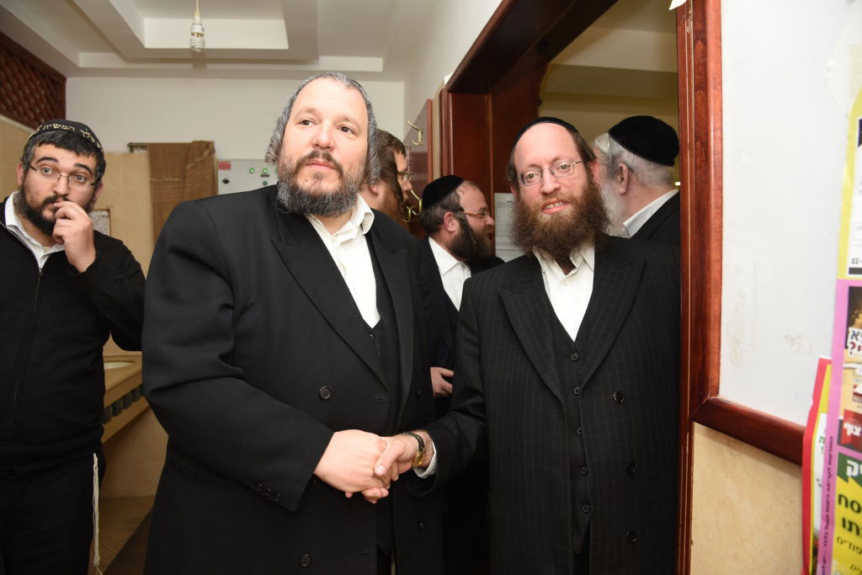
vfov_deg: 53.1
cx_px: 431
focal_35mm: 24
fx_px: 575
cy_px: 288
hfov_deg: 73.7
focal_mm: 24
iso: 800
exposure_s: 1/125
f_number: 5.6
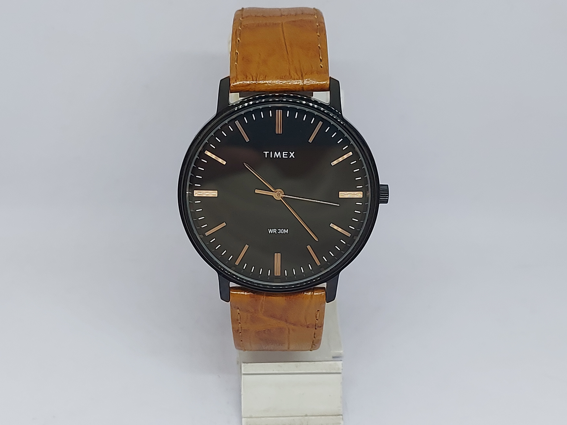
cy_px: 212
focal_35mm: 24
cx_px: 284
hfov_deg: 71.6
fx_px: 393
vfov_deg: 56.8
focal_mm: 5.23
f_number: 1.8
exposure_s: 1/50
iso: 64
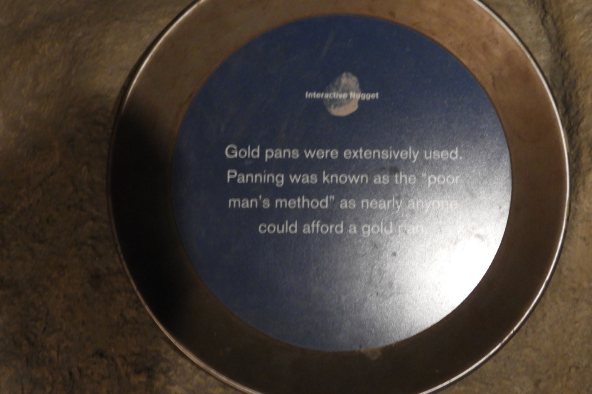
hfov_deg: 31.9
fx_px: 1036
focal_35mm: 63
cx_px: 298
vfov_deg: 21.6
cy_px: 188
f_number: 4.2
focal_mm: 10.7
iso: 640
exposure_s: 1/8
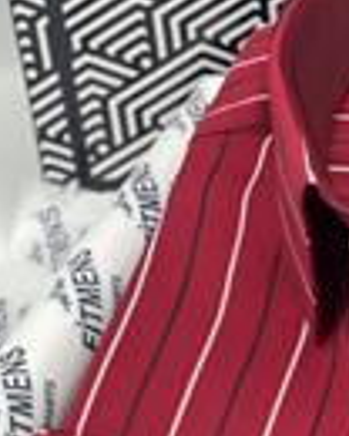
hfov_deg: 9.5
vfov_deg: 11.9
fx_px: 2079
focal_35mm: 161
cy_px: 384
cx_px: 396
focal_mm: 6
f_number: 2
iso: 64
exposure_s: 1/100
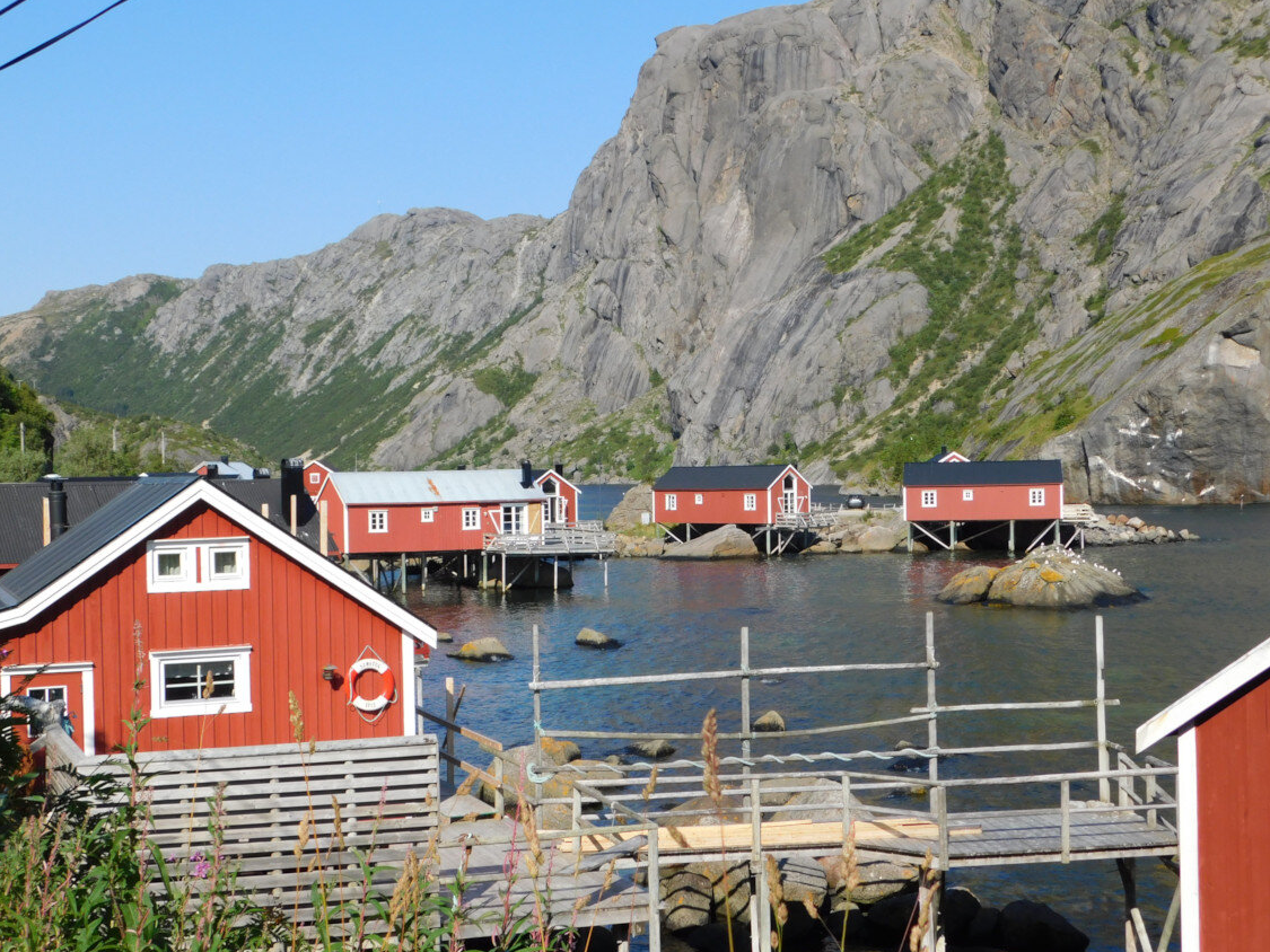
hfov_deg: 39.7
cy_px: 468
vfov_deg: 30.3
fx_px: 1761
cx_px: 648
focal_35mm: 48
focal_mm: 8
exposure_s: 1/1000
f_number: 3.7
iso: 125
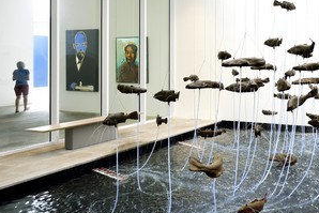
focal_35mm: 31
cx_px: 222
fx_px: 275
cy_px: 104
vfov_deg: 42.4
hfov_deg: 58.4
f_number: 9
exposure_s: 1/30
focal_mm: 22
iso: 800
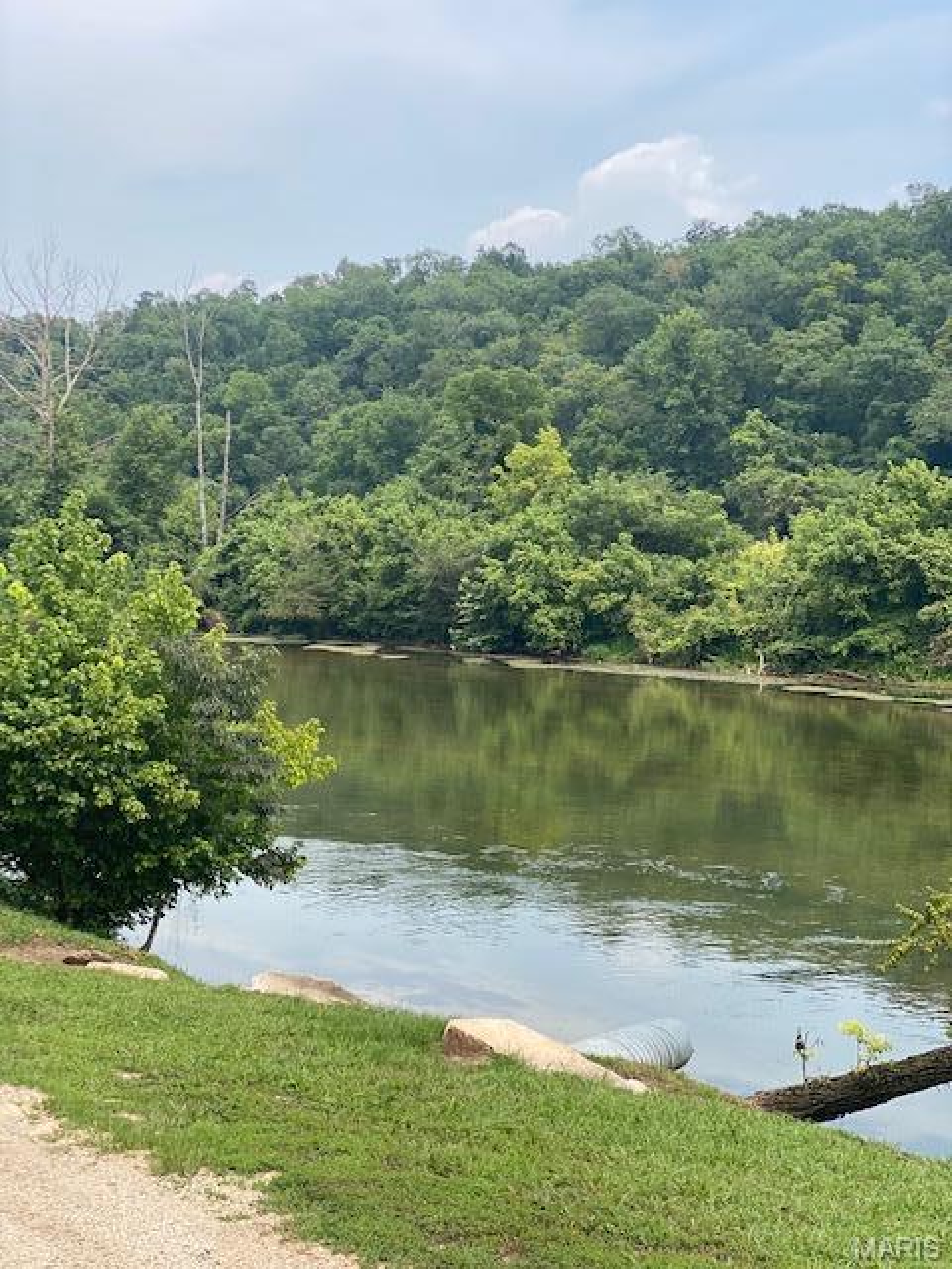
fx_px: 1907
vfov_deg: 36.8
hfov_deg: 28.0
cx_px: 476
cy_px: 634
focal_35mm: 52
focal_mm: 6
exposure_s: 1/799
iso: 20
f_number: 2
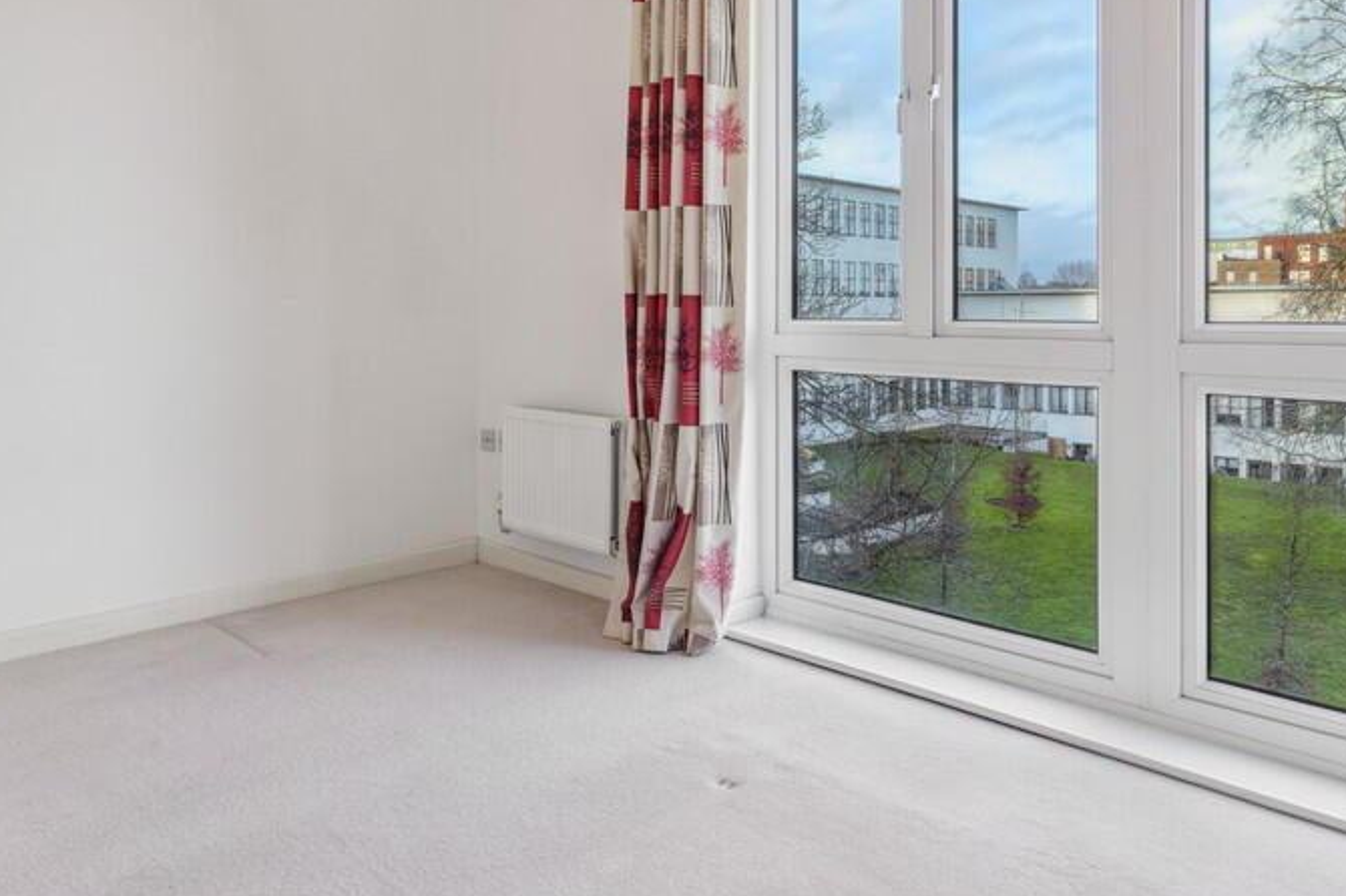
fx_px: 972
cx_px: 651
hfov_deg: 69.4
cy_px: 318
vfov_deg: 48.9
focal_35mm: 26
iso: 800
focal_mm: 17
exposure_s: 1/125
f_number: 5.6
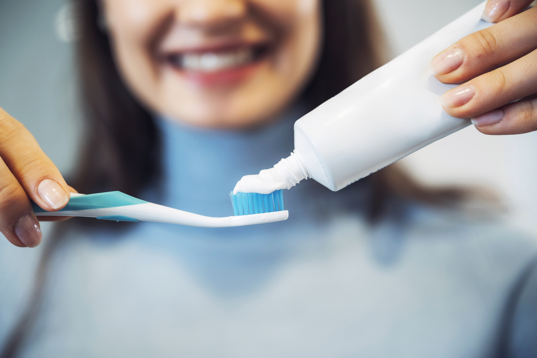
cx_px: 268
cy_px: 179
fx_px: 1044
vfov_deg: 19.4
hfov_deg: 28.9
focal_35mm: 70
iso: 320
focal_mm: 70
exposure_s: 1/100
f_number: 2.8
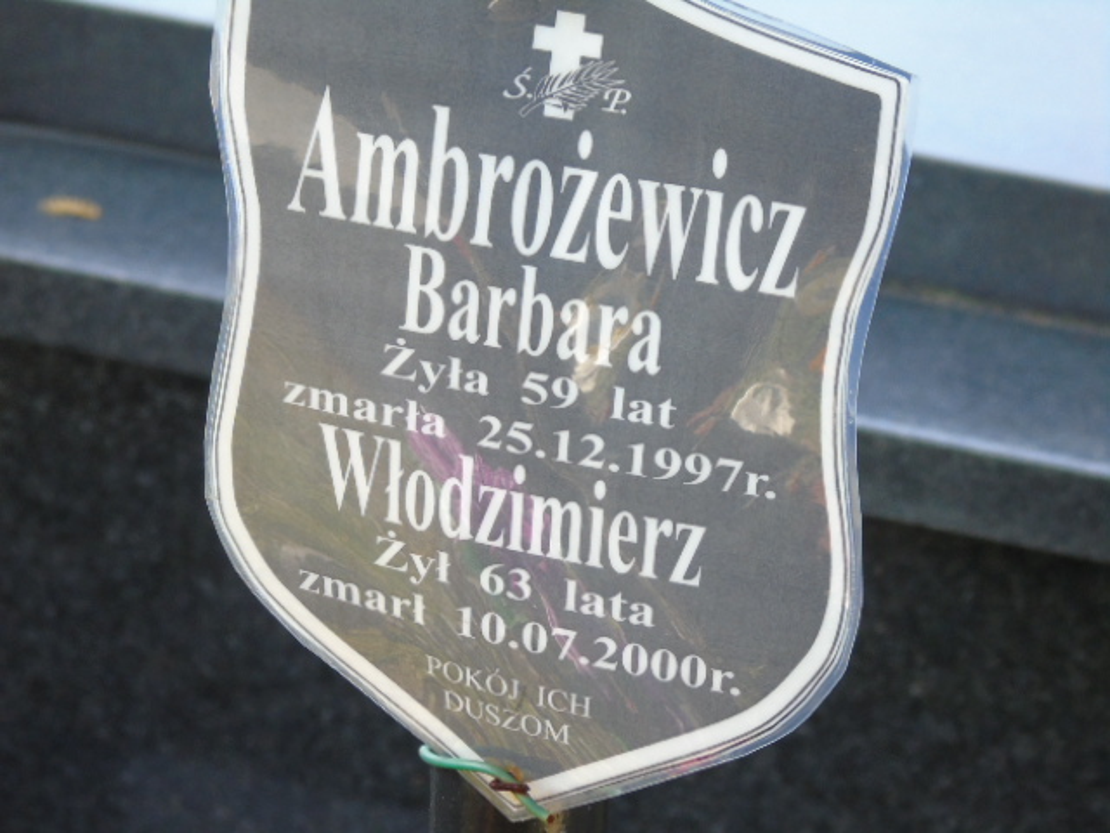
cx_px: 555
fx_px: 10165
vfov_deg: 4.7
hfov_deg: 6.3
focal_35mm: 317
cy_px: 416
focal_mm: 57
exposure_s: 1/125
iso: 320
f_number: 5.1
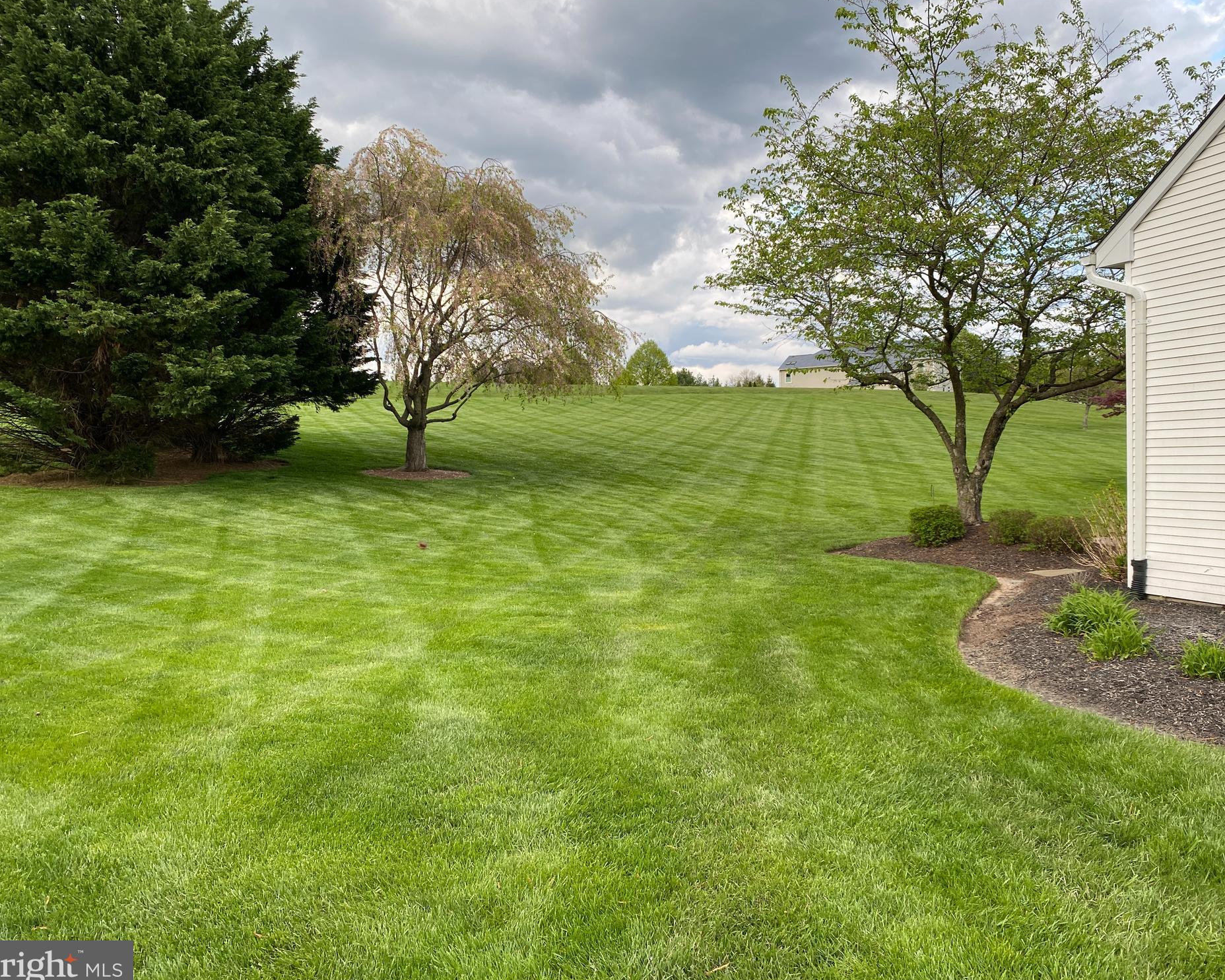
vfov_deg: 51.5
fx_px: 1015
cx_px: 644
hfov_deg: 62.2
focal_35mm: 28
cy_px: 488
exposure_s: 1/312
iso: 32
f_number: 1.8
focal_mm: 4.25
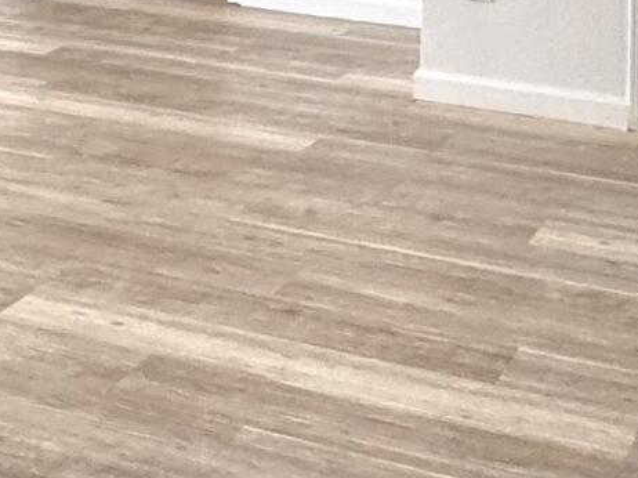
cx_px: 167
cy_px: -354
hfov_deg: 21.4
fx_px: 1676
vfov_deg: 14.5
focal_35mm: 91
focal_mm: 2.22
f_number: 2.2
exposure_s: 1/120
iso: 64
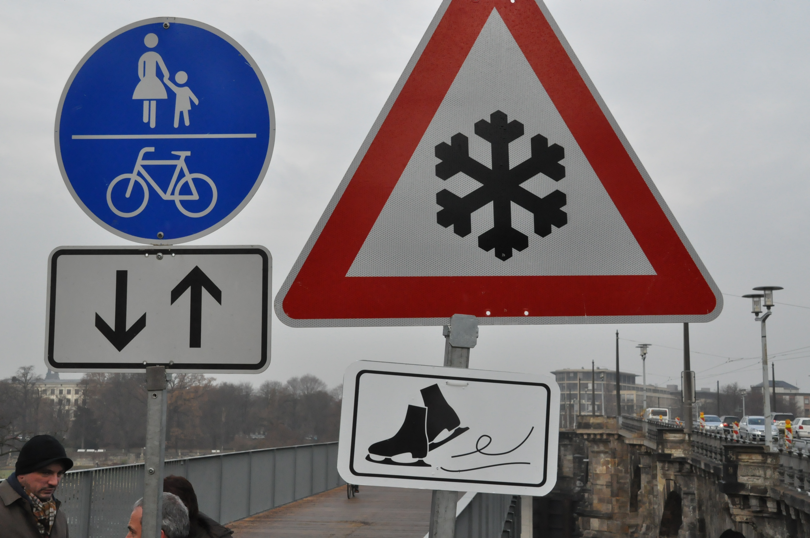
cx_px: 405
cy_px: 269
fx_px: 1214
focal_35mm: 54
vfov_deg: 25.0
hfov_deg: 36.9
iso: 1600
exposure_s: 1/800
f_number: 14
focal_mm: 36
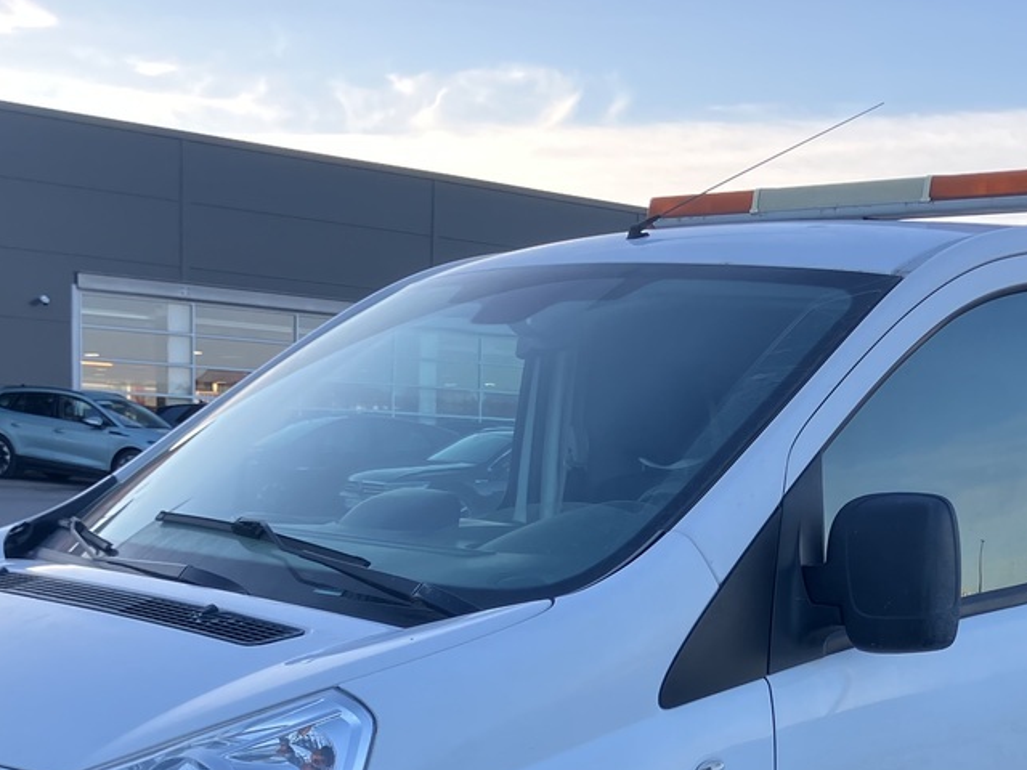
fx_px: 1869
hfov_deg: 30.6
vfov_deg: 22.1
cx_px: 615
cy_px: 833
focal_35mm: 63
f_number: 1.8
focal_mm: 3.99
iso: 32
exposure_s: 1/286
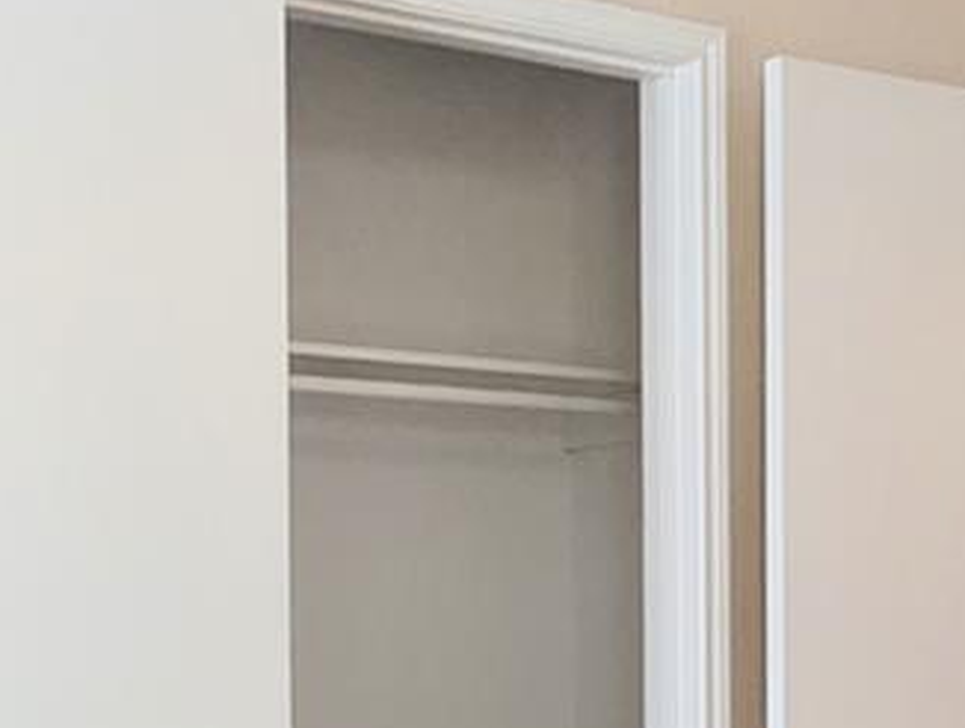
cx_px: 358
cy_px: 678
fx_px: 2095
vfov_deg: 19.3
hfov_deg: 25.9
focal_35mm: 75
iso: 57
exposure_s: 1/204
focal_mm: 2.02
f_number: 1.7
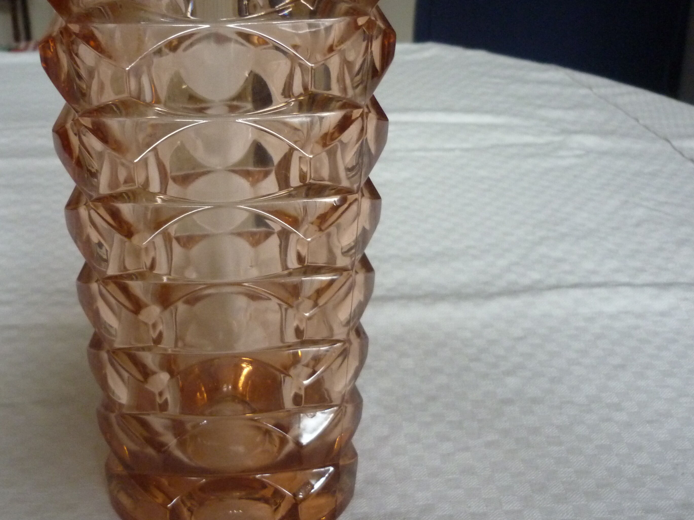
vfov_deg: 32.8
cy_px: 210
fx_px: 882
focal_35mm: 44
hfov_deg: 42.8
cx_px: 284
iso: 400
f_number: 2.8
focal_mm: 5.5
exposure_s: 1/25
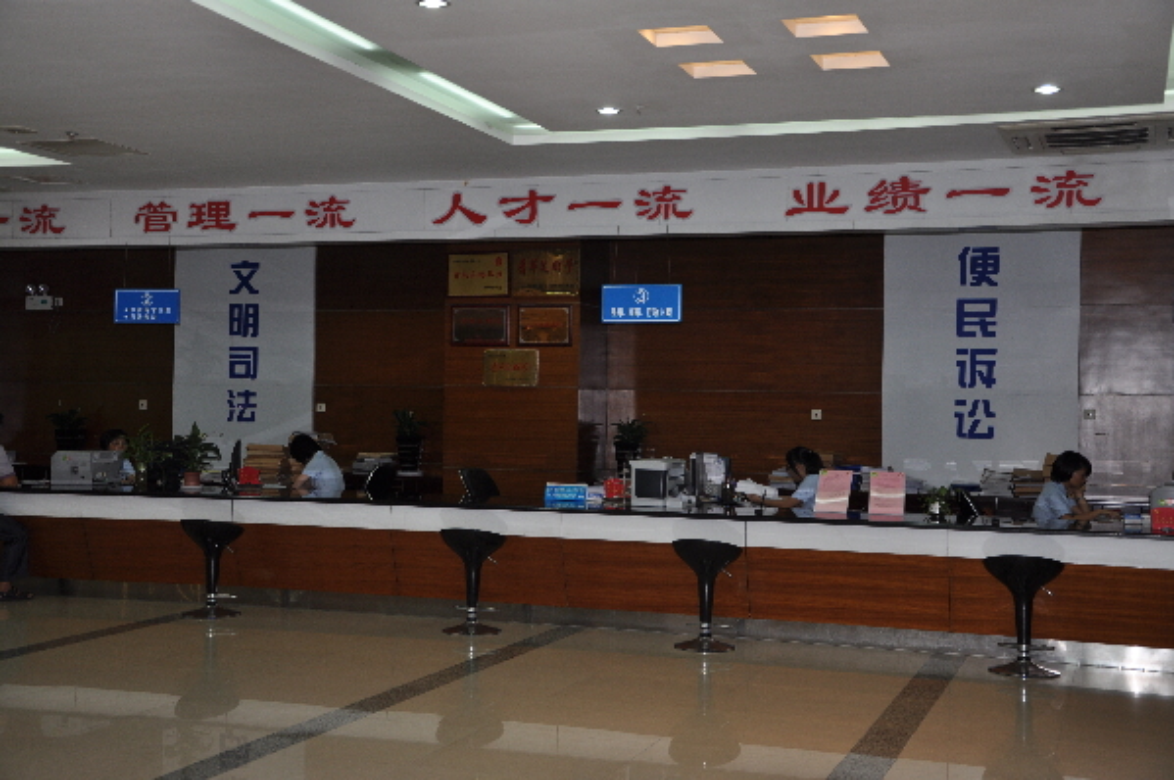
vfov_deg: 28.0
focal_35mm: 48
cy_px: 390
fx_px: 1564
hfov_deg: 41.2
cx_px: 587
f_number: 4.2
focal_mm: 32
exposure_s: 1/60
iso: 200
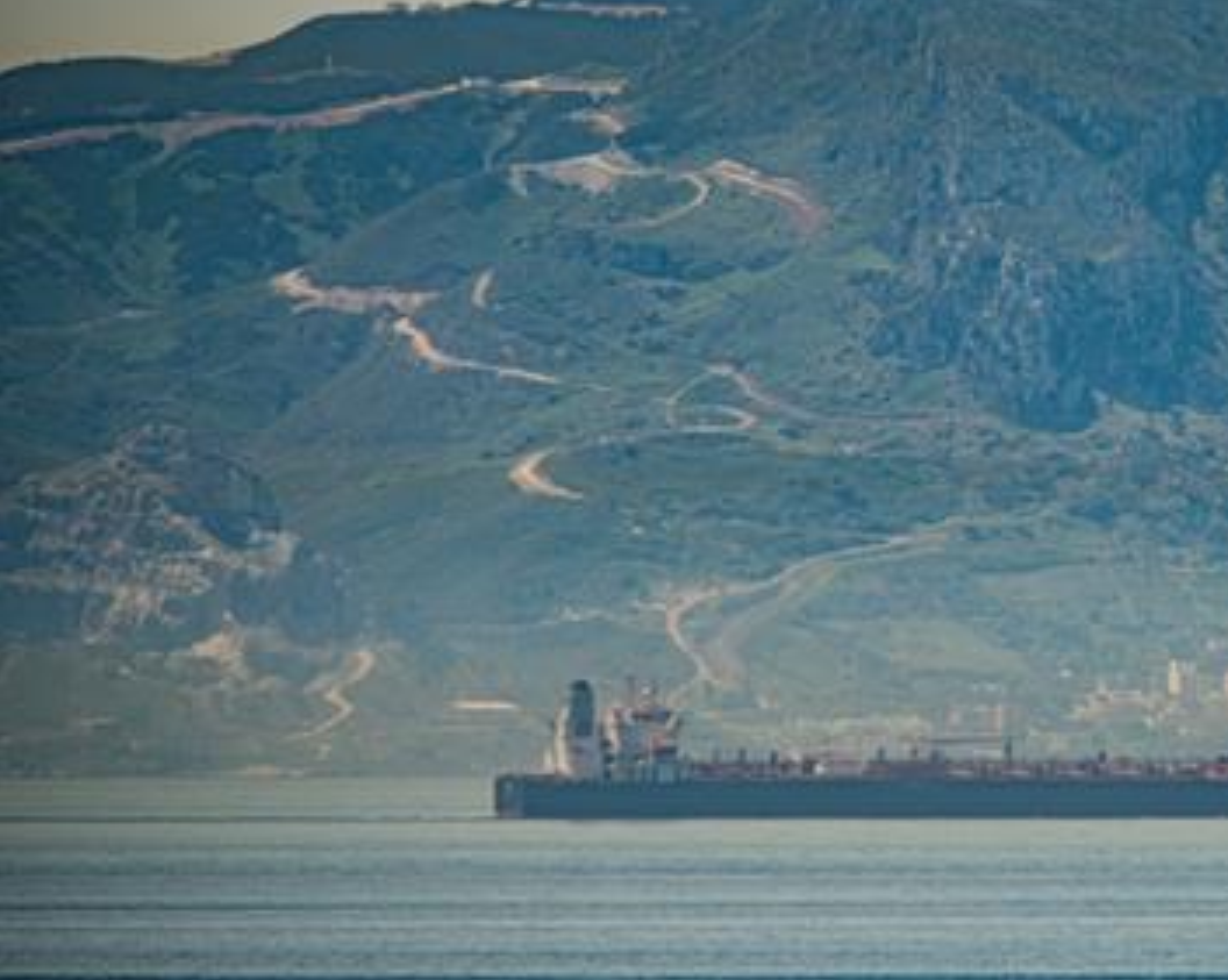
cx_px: 1130
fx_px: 50440
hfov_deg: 1.4
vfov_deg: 1.1
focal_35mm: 1389
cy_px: 405
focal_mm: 800
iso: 200
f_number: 5.6
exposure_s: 1/1600
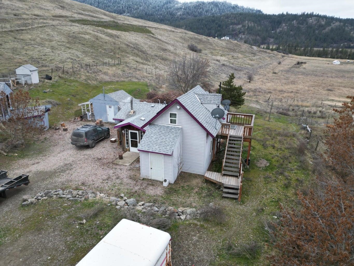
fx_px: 245
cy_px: 133
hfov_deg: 71.6
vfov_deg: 56.8
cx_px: 177
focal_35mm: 24
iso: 200
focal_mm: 6.72
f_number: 1.7
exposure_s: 1/400
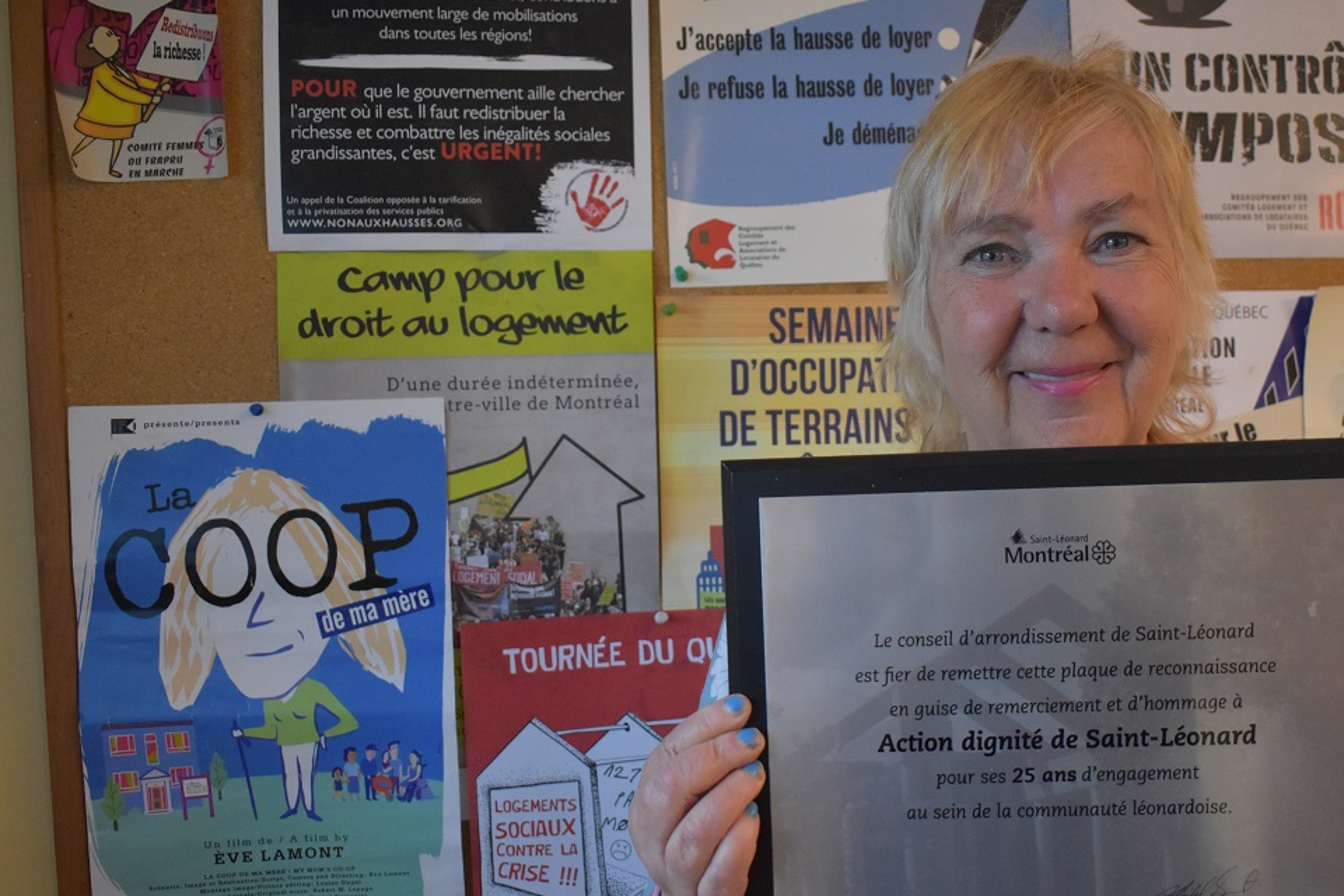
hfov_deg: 43.3
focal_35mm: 45
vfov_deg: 29.8
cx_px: 836
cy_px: 510
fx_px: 1680
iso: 2000
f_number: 4
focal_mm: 24
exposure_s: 1/125
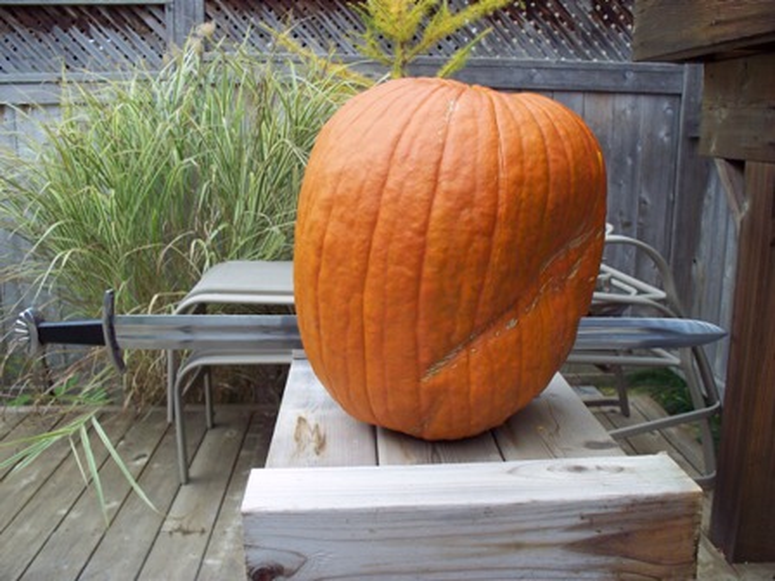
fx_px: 806
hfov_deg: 51.4
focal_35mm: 36
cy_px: 290
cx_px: 388
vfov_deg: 39.7
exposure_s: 1/125
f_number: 2.8
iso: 80
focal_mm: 7.54
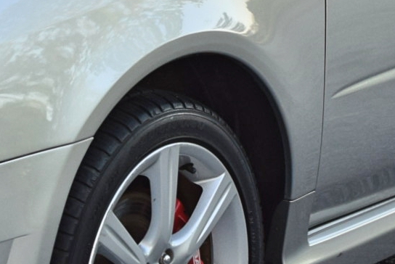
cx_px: -7
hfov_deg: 7.1
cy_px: -15
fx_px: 3172
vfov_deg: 4.8
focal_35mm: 289
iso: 400
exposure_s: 1/125
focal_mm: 35
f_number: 5.6
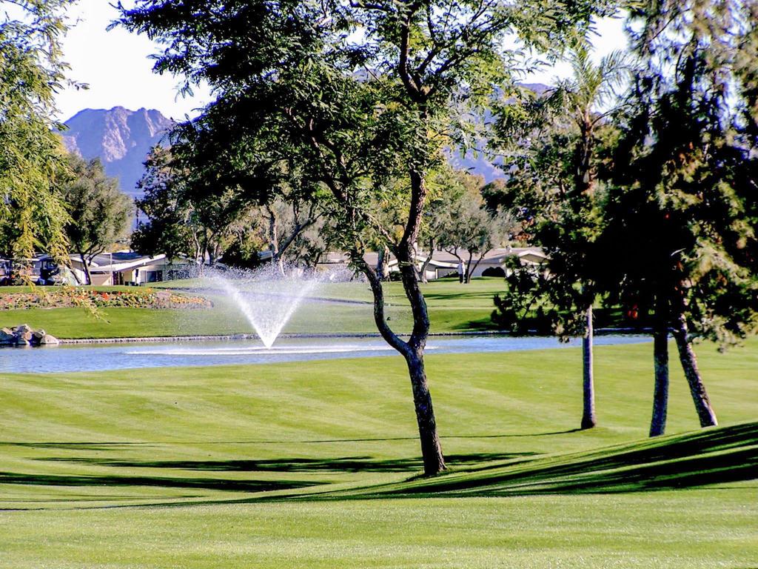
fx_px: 5168
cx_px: 379
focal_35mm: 236
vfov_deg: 6.3
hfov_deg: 8.4
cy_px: 284
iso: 50
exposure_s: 1/320
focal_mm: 36.1
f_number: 4.5
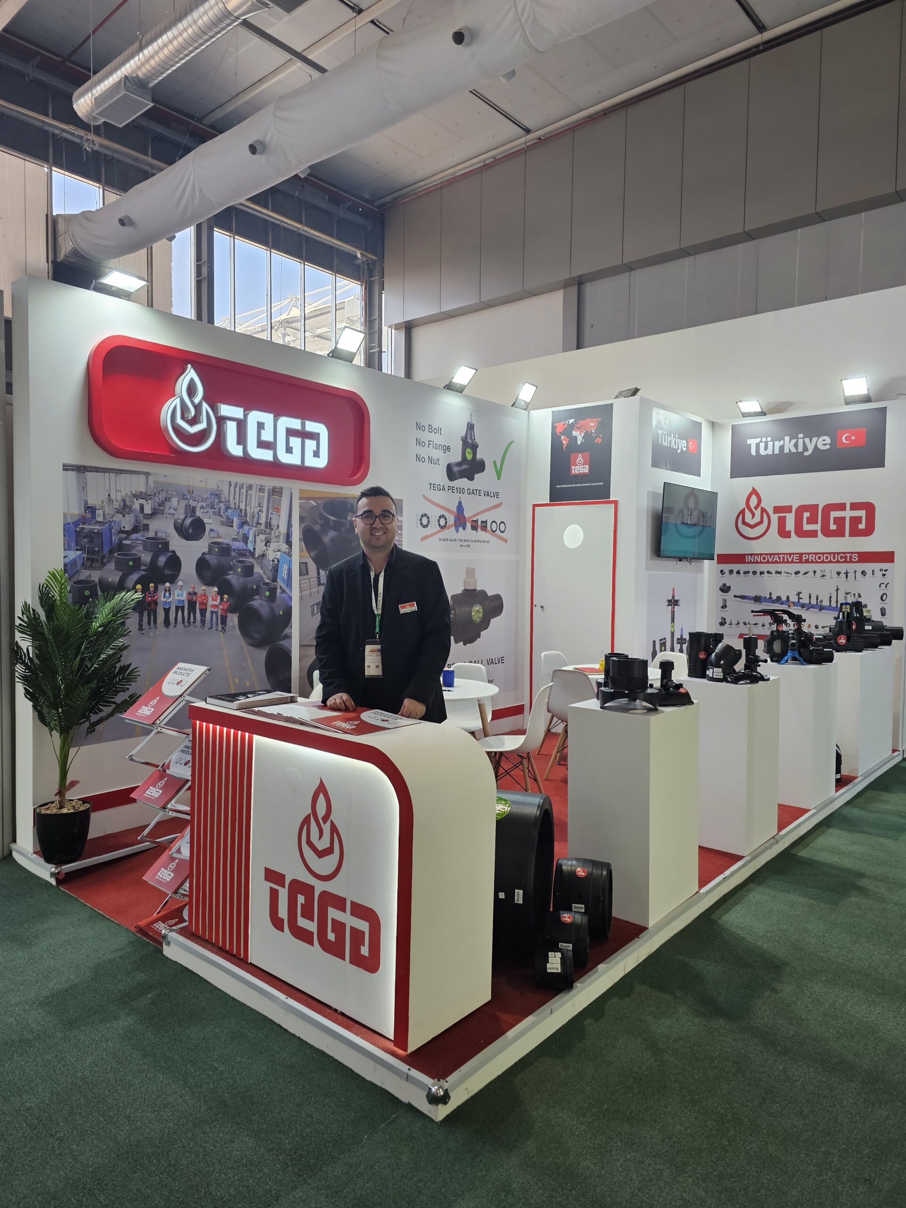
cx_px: 453
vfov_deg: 73.9
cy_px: 604
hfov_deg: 58.9
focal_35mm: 23
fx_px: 803
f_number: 1.7
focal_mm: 6.3
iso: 100
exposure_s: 1/120
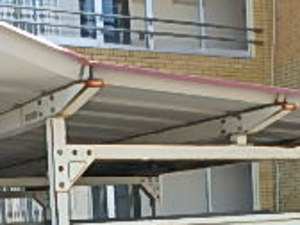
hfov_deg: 24.4
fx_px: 693
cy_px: 341
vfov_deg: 16.7
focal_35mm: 80
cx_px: 145
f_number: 3.5
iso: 125
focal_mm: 3.7
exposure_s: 1/320
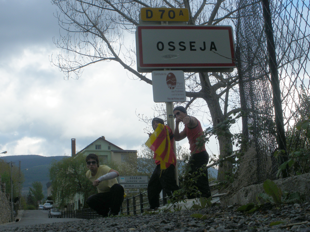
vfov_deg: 34.3
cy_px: 116
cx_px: 155
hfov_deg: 44.8
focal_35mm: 42
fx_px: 376
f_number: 6.2
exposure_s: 1/200
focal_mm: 7.5
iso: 64
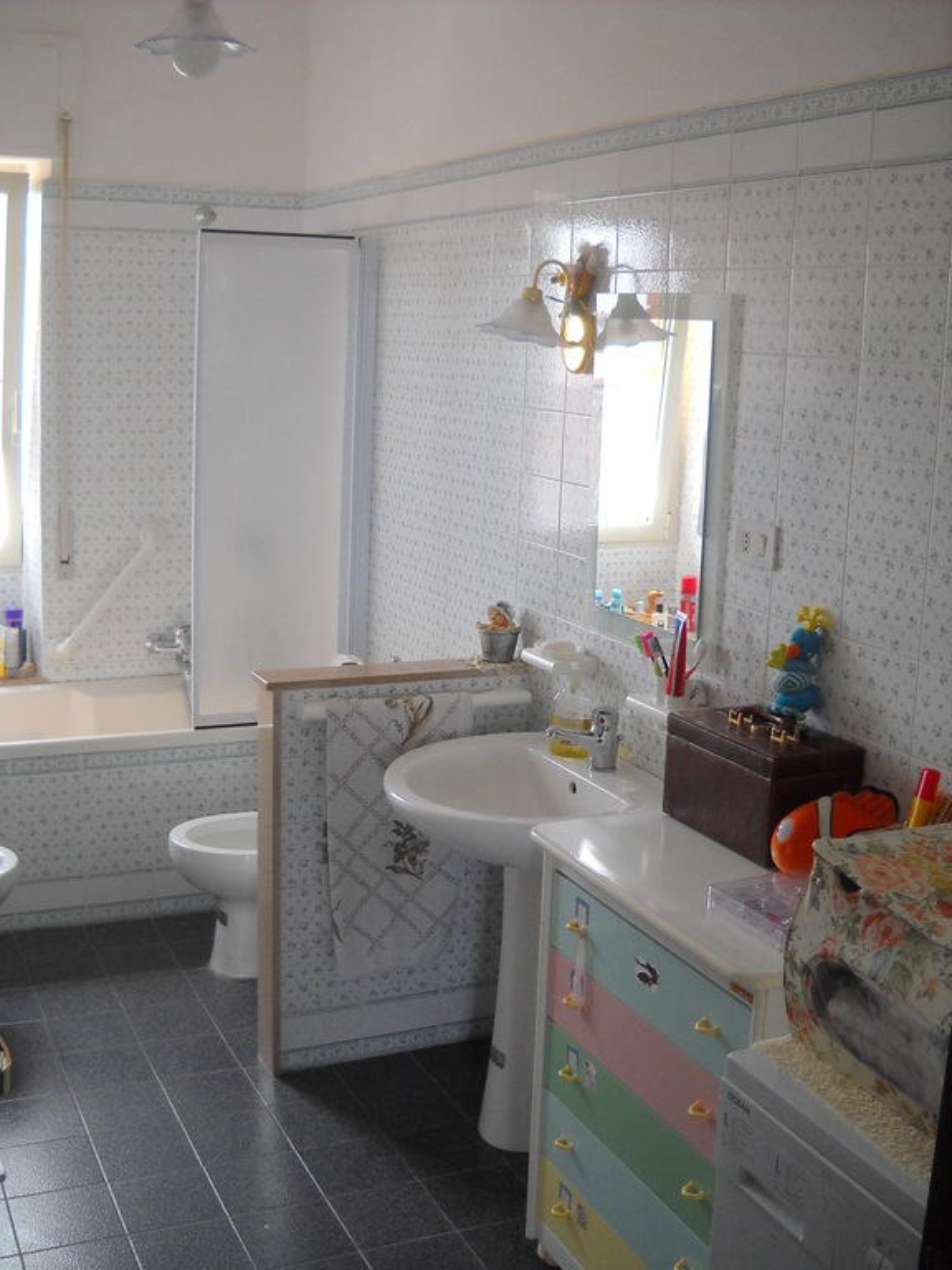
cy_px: 635
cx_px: 476
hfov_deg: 35.1
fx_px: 1503
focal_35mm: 41
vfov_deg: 45.8
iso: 104
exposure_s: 1/60
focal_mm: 6.72
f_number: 3.1
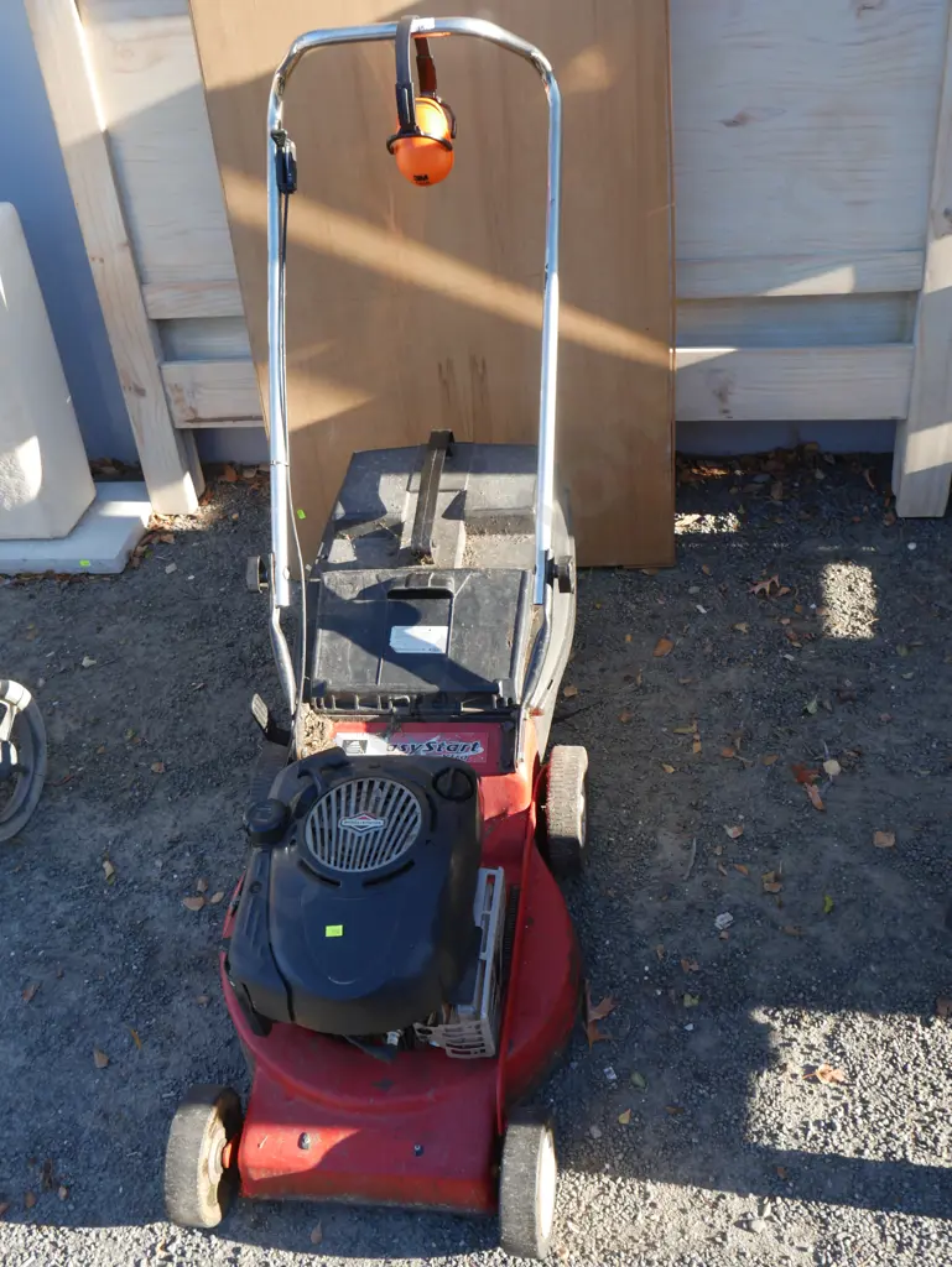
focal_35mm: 34
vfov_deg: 53.9
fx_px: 1246
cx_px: 476
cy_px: 634
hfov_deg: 41.8
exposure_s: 1/160
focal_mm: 17
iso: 200
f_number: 5
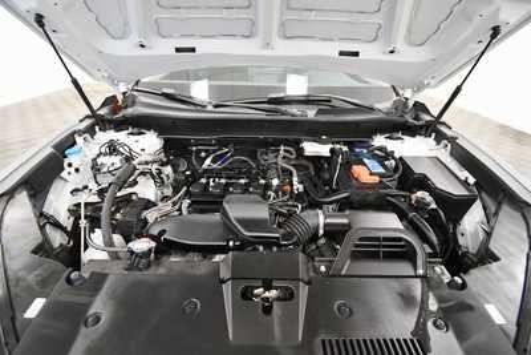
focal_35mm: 15
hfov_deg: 100.4
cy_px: 178
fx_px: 221
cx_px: 266
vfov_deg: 77.4
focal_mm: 10
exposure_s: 1/125
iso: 2800
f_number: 4.5
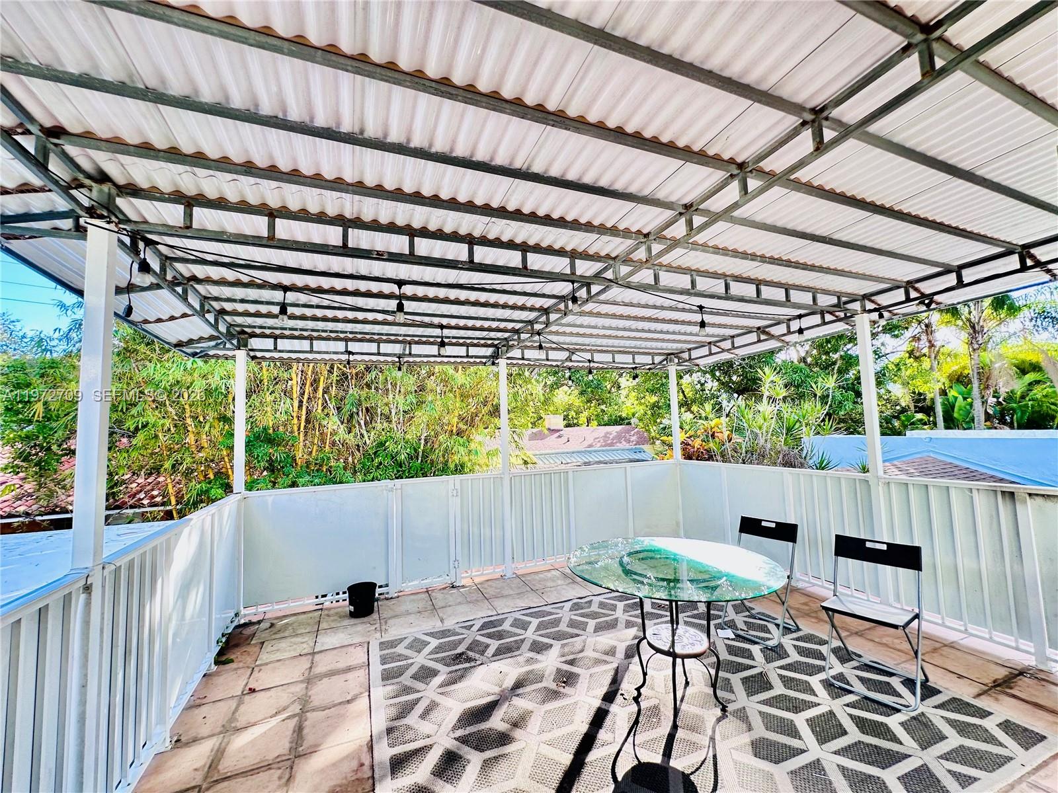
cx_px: 529
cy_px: 396
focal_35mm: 14
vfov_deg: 85.7
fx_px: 428
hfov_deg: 102.1
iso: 40
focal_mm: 2.22
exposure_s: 1/112
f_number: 2.2
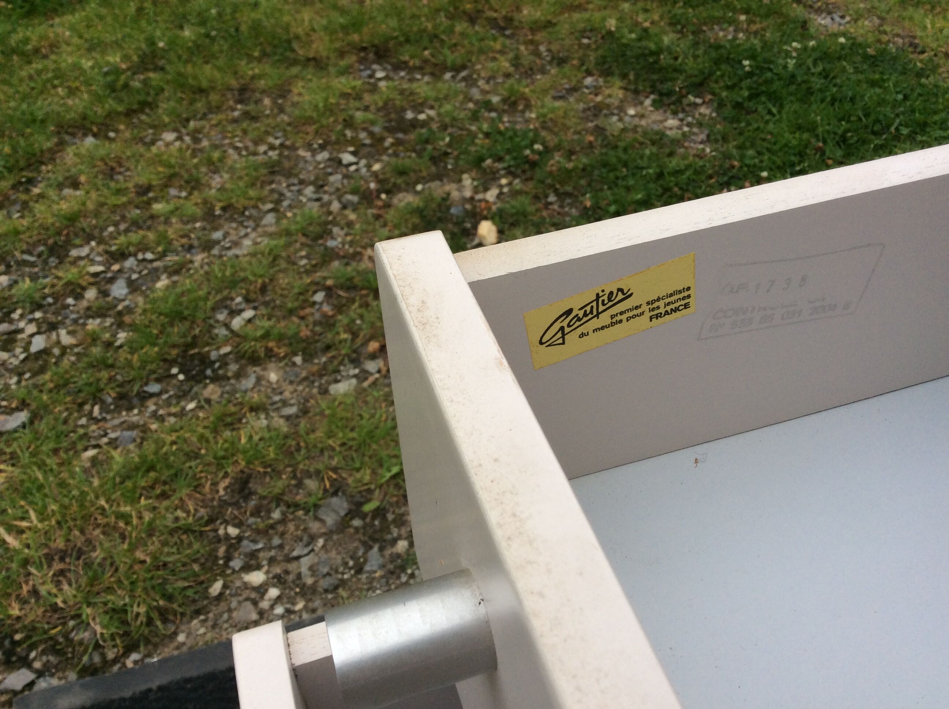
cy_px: 354
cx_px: 474
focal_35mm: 32
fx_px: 876
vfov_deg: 44.1
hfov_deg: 56.9
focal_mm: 3.3
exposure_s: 1/100
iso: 40
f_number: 2.4
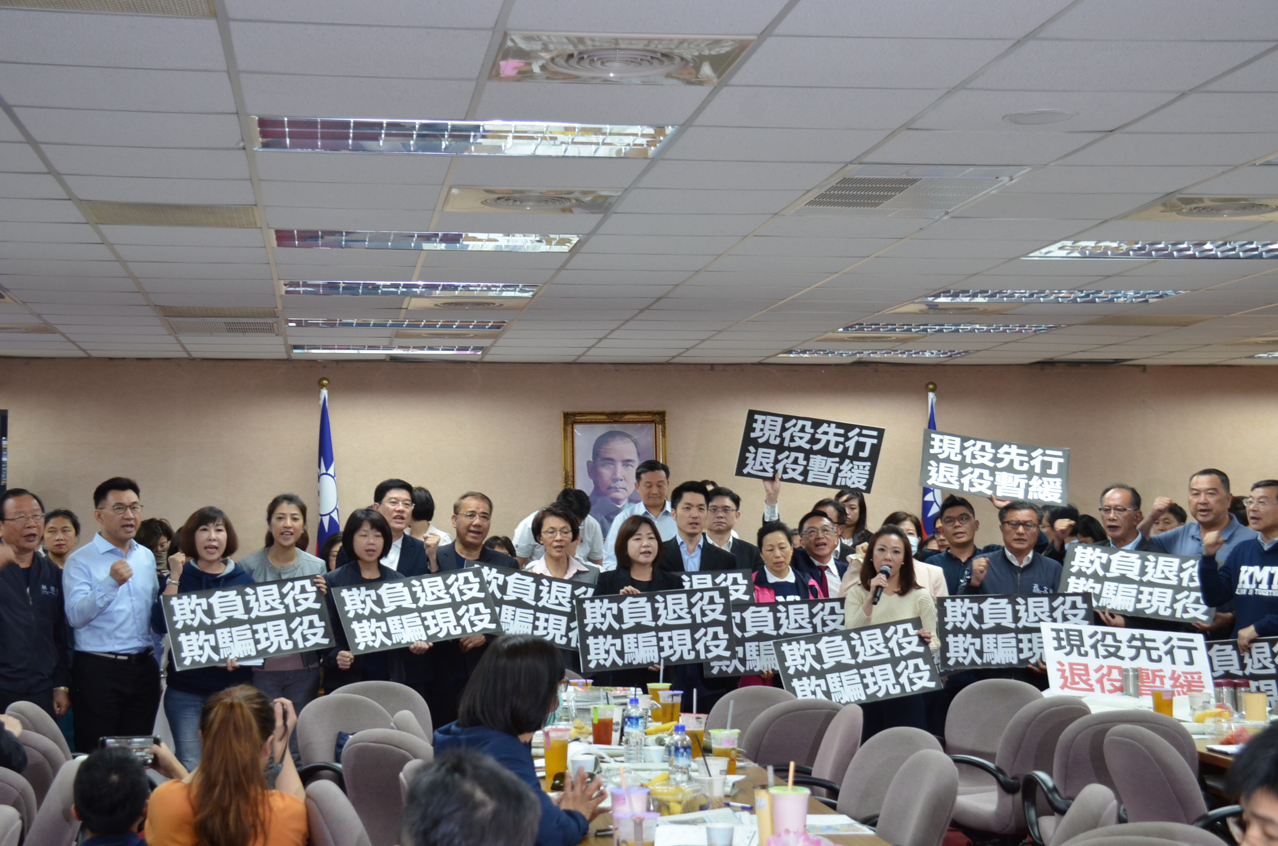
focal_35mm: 66
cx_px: 639
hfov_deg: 30.6
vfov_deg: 20.5
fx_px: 2338
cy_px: 423
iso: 800
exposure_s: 1/50
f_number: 5
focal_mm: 44
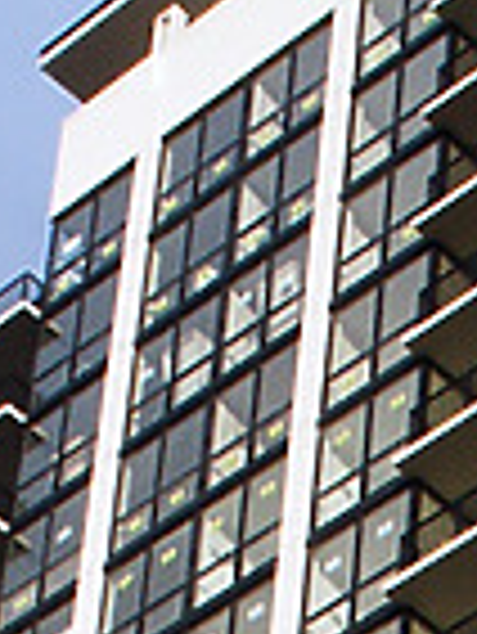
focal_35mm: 223
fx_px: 4091
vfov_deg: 8.1
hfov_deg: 6.5
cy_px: 1583
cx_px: 808
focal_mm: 7.18
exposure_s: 1/180
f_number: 6.7
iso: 64
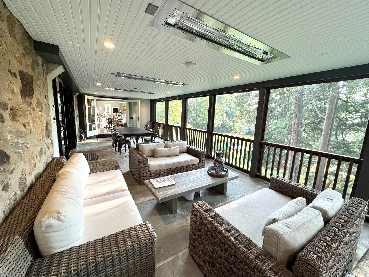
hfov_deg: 102.1
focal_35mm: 14
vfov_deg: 85.7
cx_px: 184
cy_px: 138
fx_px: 149
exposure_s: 1/120
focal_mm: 2.22
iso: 200
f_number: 2.2
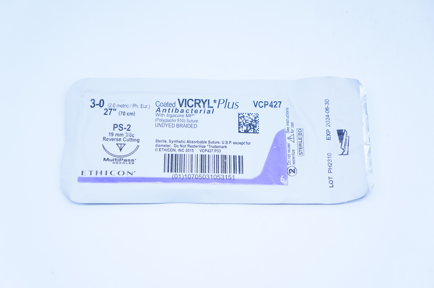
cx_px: 217
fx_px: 686
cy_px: 144
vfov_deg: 23.7
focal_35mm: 57
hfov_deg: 35.1
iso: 800
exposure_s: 1/200
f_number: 4.5
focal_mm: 38
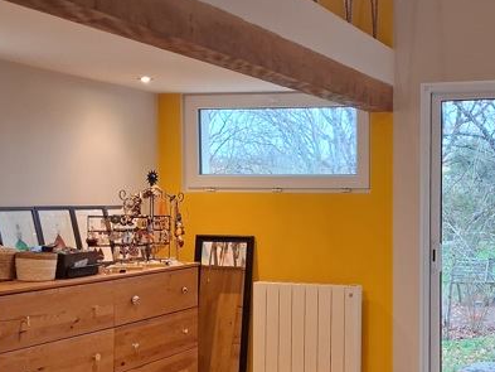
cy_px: 250
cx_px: 393
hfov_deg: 33.9
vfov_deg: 26.4
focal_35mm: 55
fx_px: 787
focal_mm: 4
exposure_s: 1/100
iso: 400
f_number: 1.8
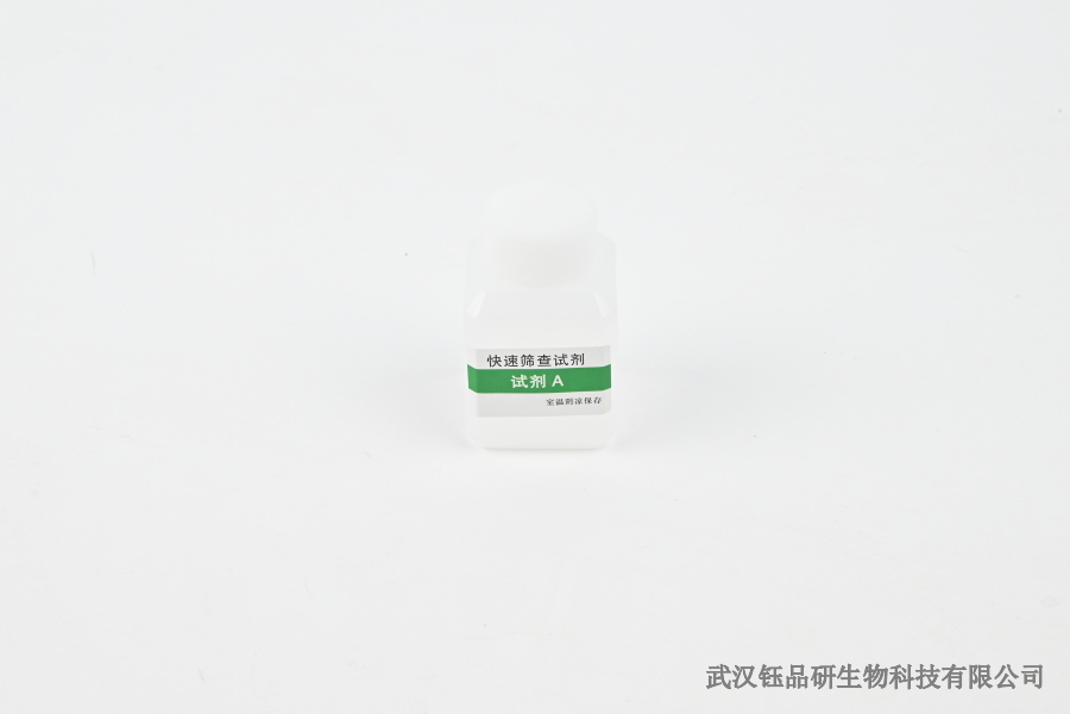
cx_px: 535
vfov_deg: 18.2
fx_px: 2229
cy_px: 357
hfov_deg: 27.0
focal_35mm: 75
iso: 800
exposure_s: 1/160
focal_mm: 50
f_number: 11
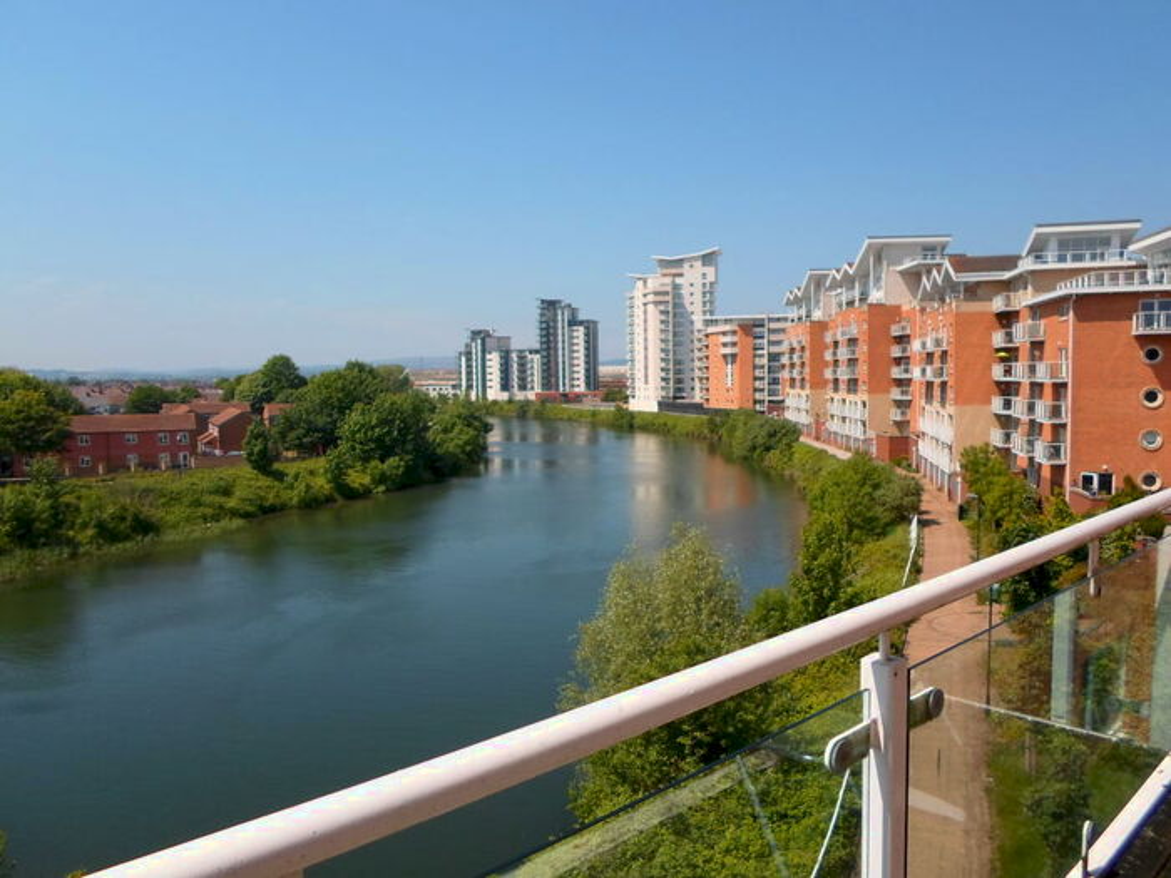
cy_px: 439
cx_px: 586
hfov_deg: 69.4
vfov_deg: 54.9
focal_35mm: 25
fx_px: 846
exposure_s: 1/1500
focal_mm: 4.5
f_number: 2.5
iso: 80
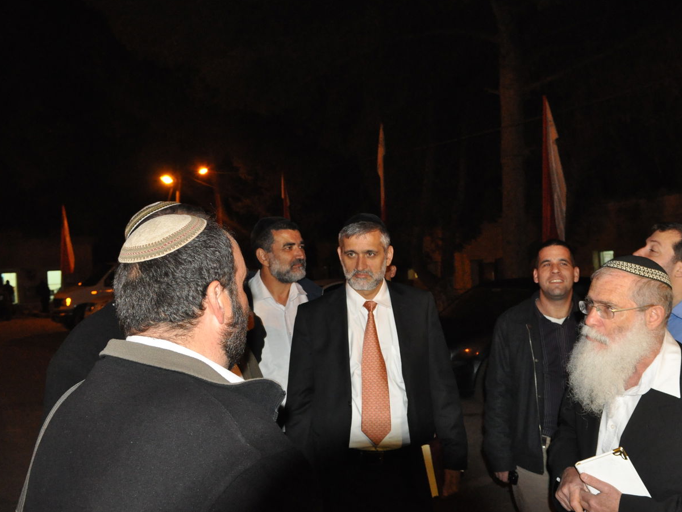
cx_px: 391
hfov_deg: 62.1
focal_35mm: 29
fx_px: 563
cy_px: 256
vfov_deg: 48.9
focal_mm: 17
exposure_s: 1/60
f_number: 5
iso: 2000
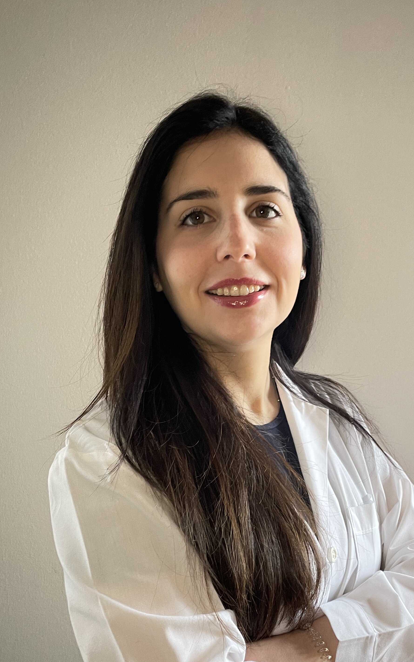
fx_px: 704
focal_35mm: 39
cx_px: 292
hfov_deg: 32.4
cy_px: 401
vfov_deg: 50.0
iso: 160
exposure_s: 1/50
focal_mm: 4.2
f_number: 1.6
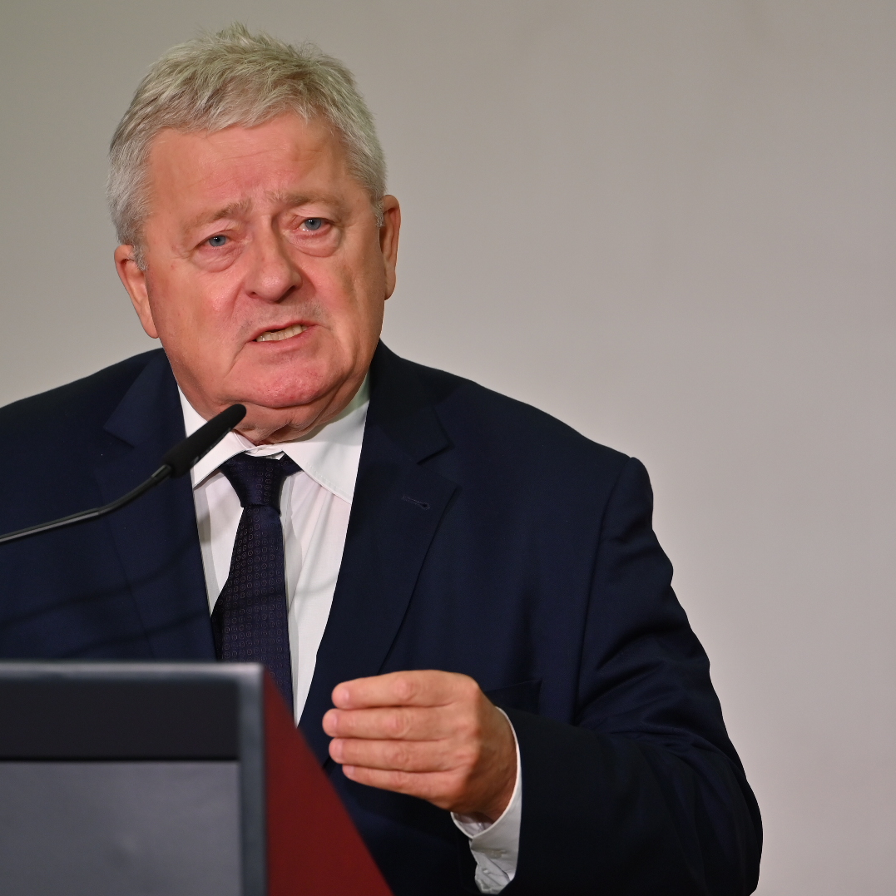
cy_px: 448
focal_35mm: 230
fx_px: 6735
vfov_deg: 7.6
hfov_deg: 7.6
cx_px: 311
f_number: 2.8
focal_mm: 180
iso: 250
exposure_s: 1/200
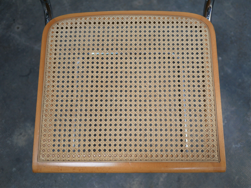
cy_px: 94
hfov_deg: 46.8
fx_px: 290
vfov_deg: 36.0
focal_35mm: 40
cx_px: 126
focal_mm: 20
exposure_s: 1/125
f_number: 1.7
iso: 200
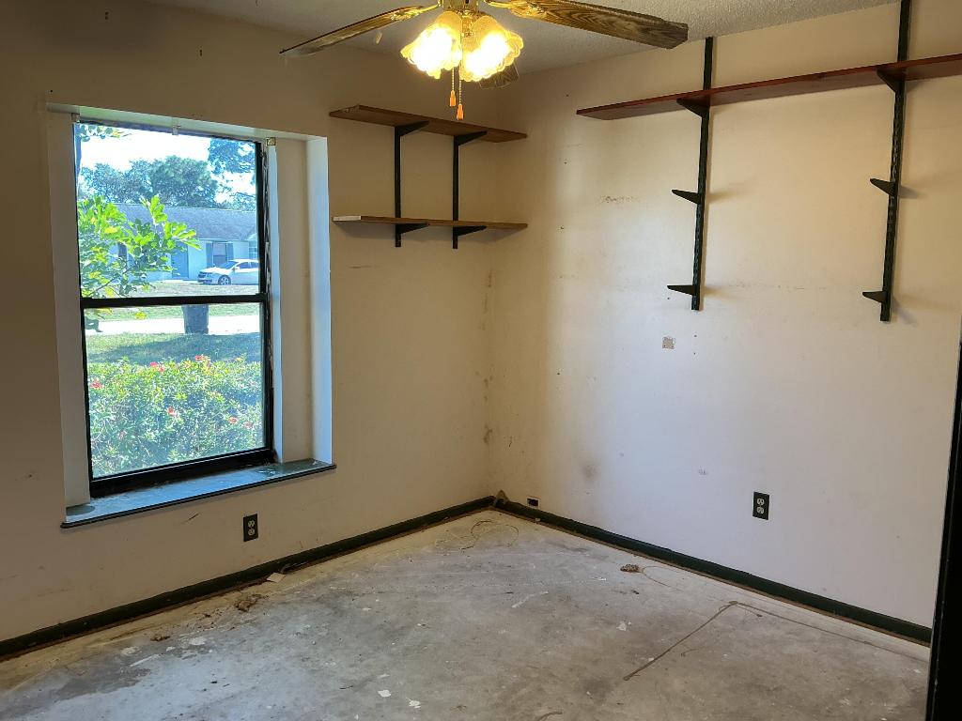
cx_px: 481
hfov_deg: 61.7
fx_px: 806
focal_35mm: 29
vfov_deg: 48.2
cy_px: 360
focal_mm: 3
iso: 40
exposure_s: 1/120
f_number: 1.8
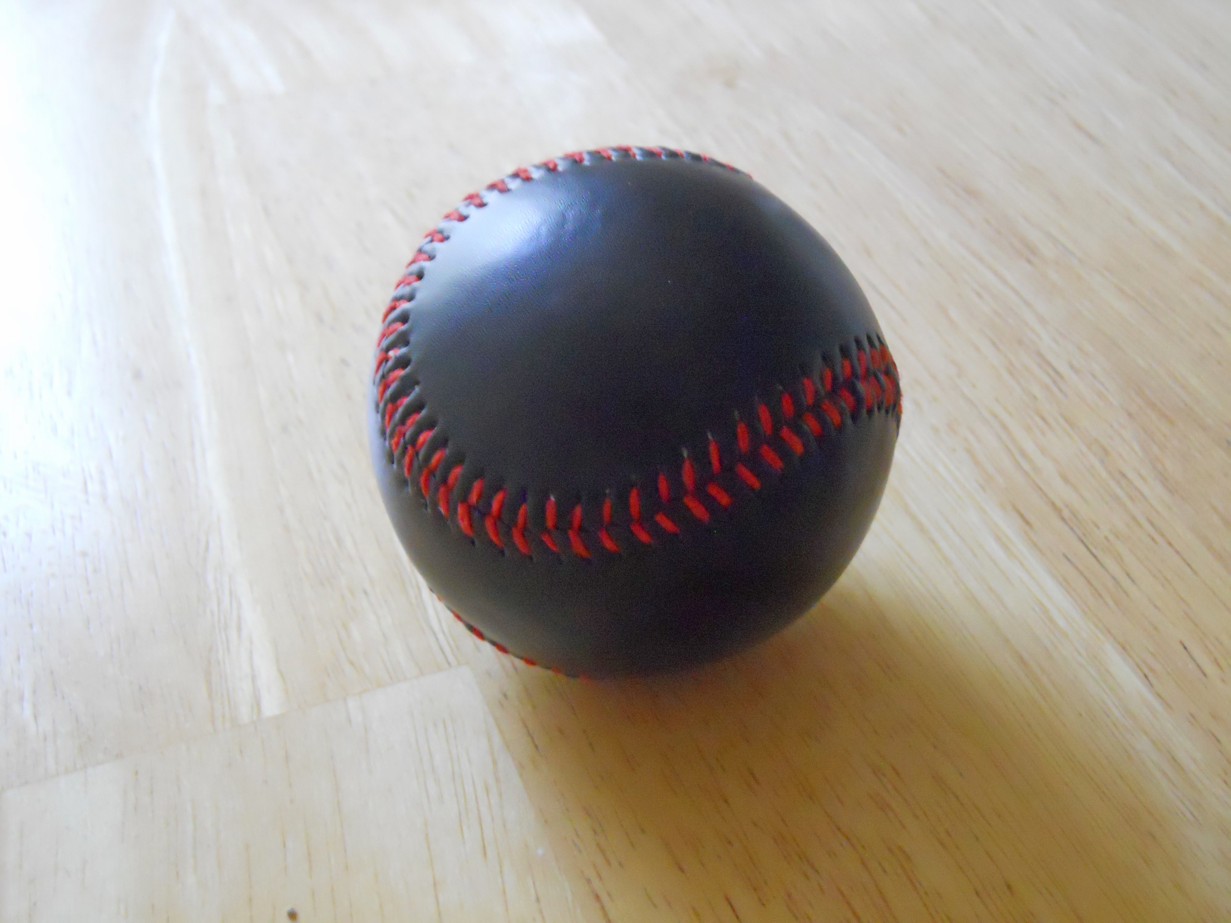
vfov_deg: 31.5
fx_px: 1636
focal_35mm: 46
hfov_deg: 41.2
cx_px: 616
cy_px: 462
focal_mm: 8.3
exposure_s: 1/8
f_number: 3.4
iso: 800
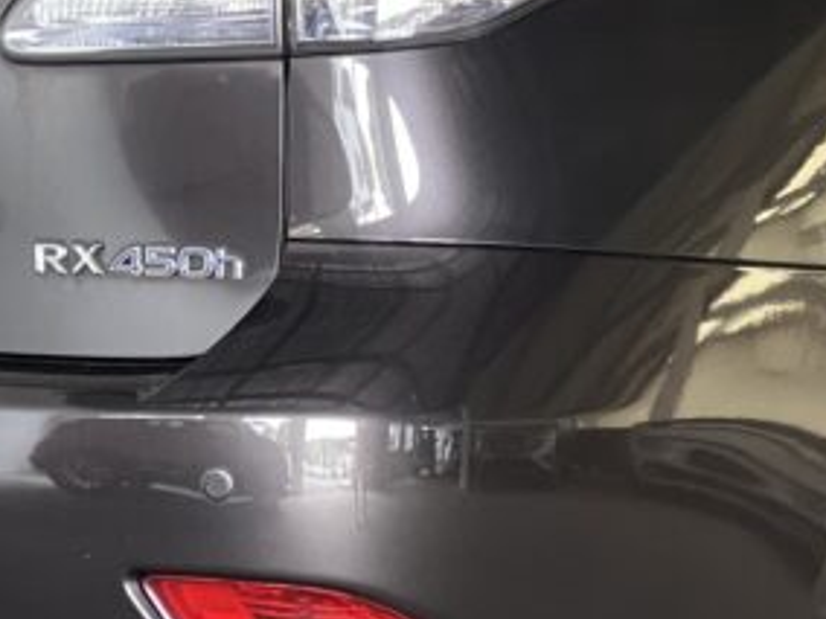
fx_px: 5178
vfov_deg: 6.8
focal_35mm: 217
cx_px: 416
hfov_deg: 9.1
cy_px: -35
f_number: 2.8
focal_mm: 9
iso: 160
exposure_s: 1/40
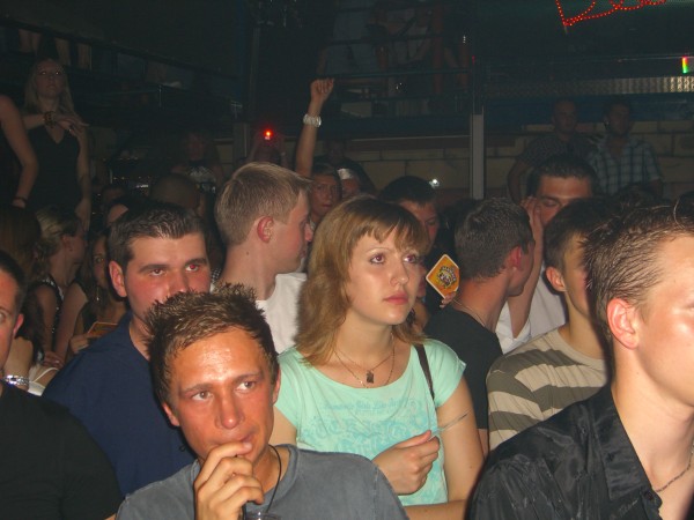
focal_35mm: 46
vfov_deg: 31.5
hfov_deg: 41.2
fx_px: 922
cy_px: 260
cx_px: 347
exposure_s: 1/60
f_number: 3.1
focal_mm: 9.5
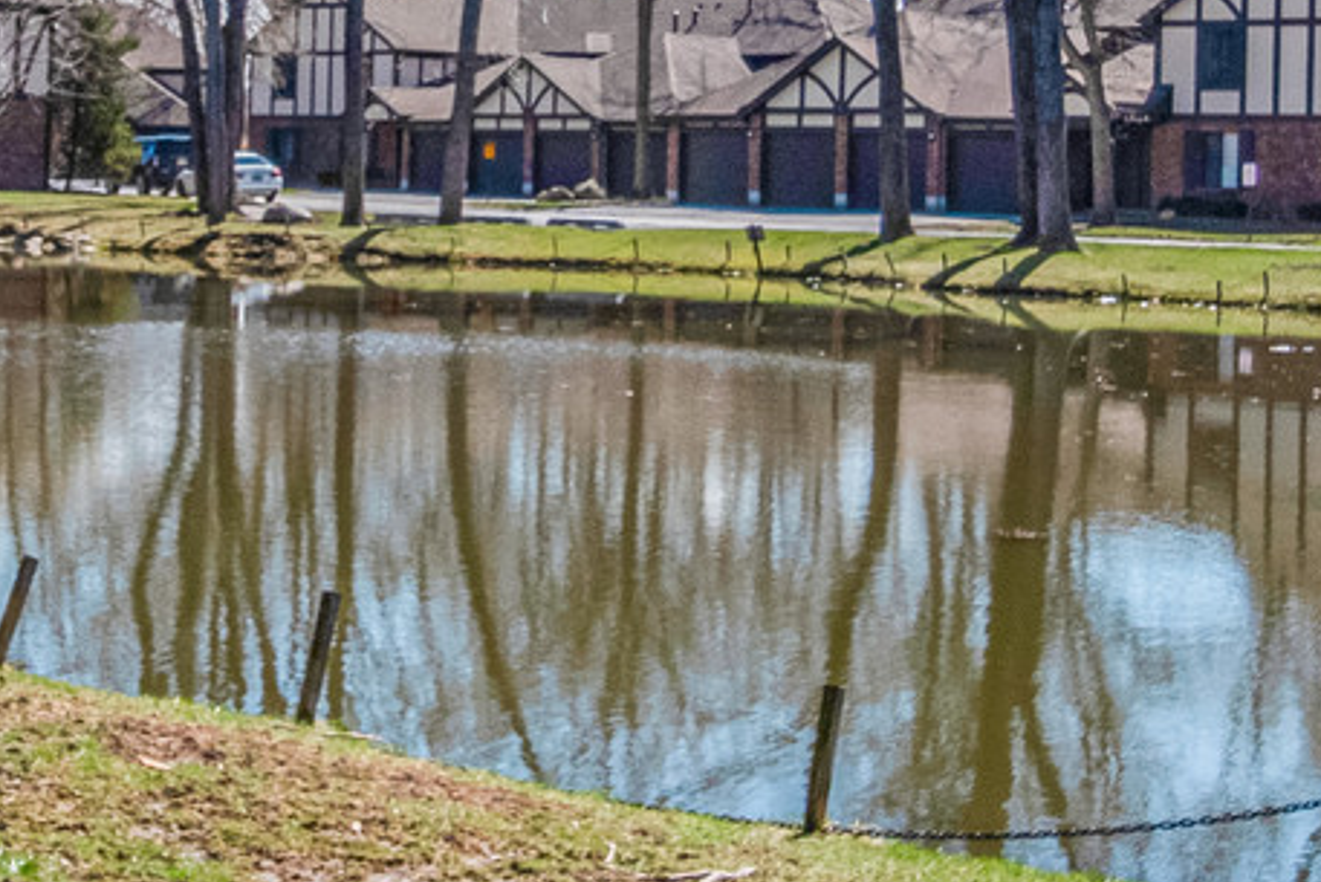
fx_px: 2863
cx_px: 577
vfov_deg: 17.1
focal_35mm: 78
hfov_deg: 26.0
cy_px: 14
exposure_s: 1/1250
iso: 400
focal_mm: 15
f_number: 8
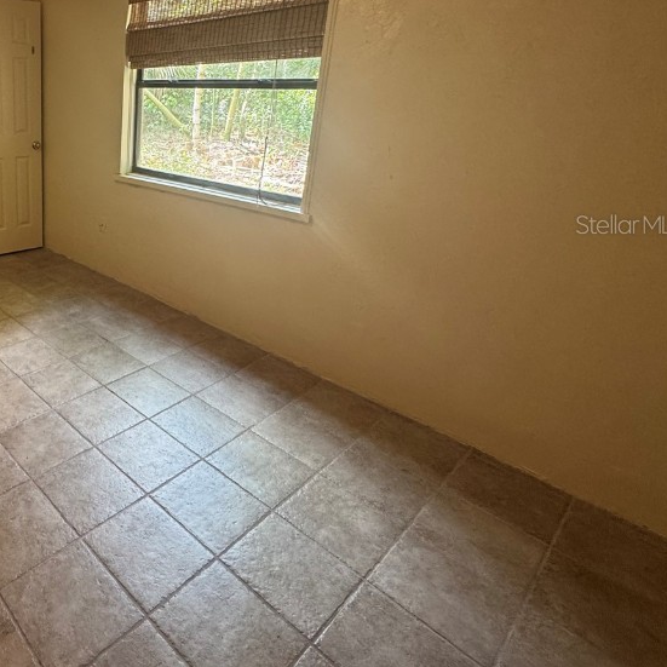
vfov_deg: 65.5
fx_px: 501
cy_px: 224
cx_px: 70
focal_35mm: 23
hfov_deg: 57.9
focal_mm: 2.22
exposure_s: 1/60
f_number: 2.2
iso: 250
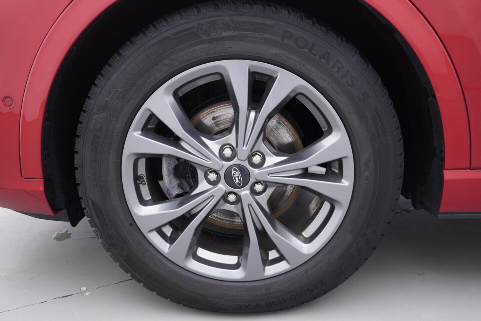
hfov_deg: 53.1
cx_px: 240
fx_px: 481
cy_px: 160
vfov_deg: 36.9
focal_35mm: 36
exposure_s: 1/40
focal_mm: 24
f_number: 2.8
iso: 125
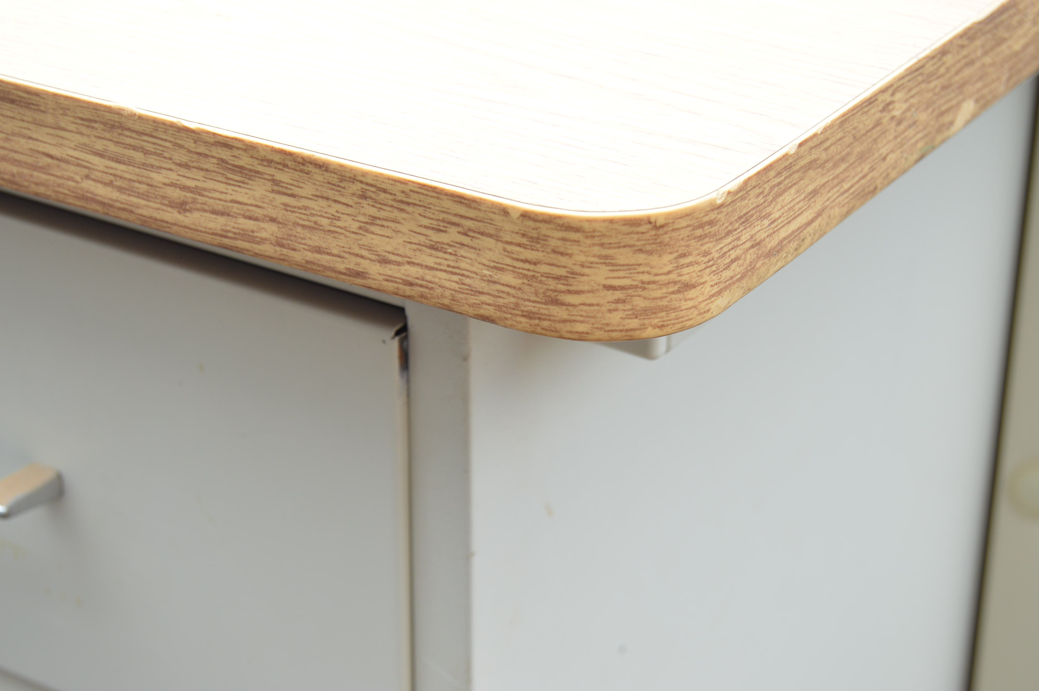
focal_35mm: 82
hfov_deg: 24.6
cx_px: 520
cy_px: 346
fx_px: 2379
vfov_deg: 16.5
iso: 200
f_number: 6.3
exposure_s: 1/160
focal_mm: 55
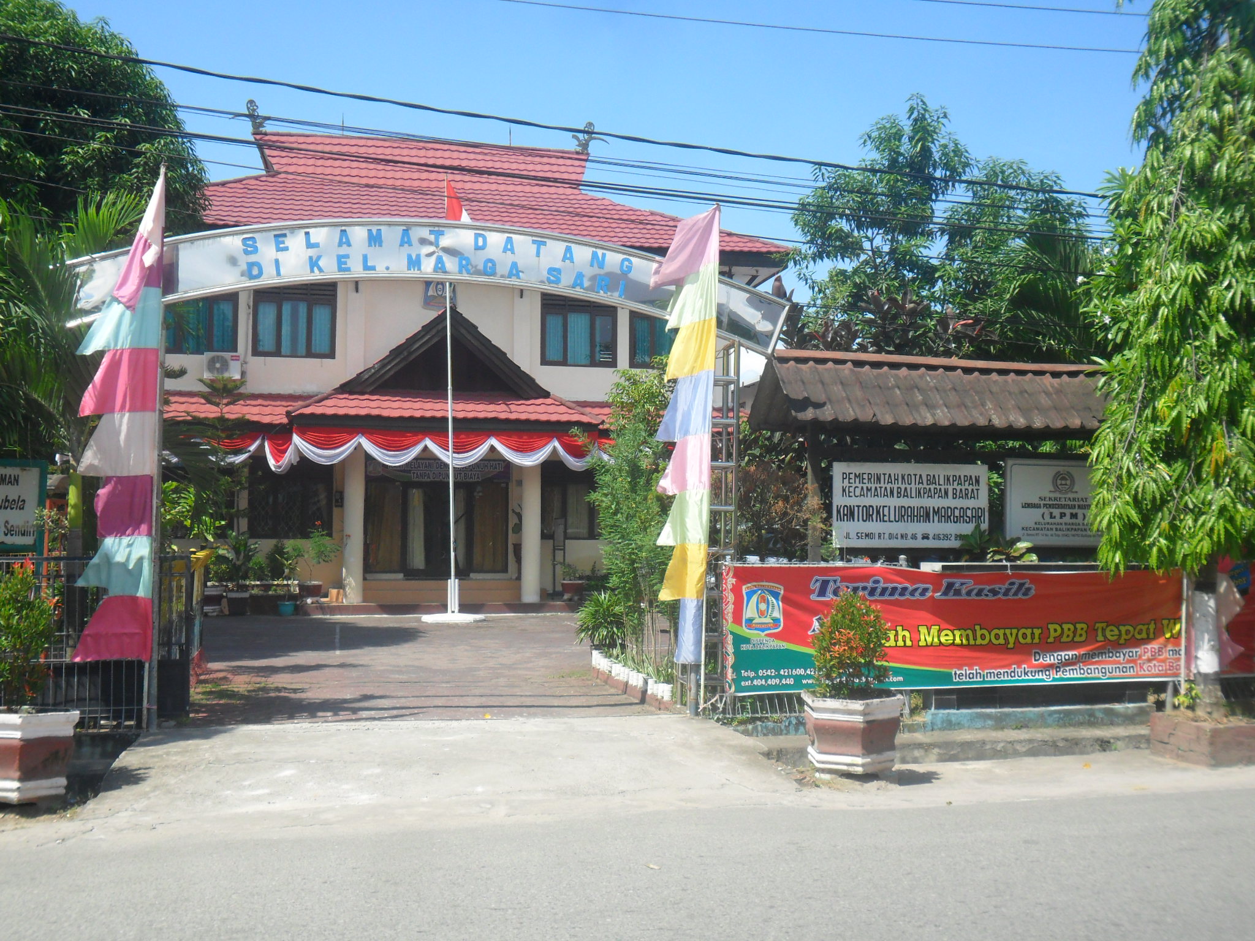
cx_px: 628
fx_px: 1341
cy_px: 470
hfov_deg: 50.1
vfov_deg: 38.7
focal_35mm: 37
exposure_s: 1/750
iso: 100
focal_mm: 6.6
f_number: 4
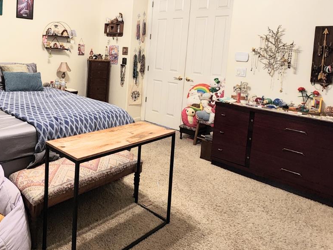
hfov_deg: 63.7
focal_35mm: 25
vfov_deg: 52.8
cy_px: 67
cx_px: 70
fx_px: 240
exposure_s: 1/30
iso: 500
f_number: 2.2
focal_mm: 2.2
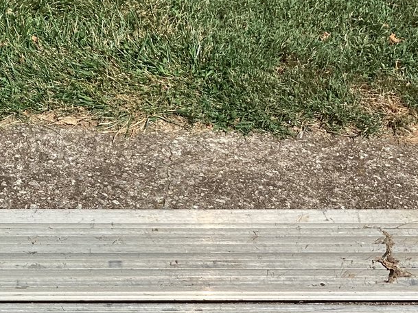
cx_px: 31
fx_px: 930
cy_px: 251
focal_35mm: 77
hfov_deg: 24.5
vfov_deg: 19.0
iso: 25
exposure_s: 1/1942
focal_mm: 3.3
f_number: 2.4
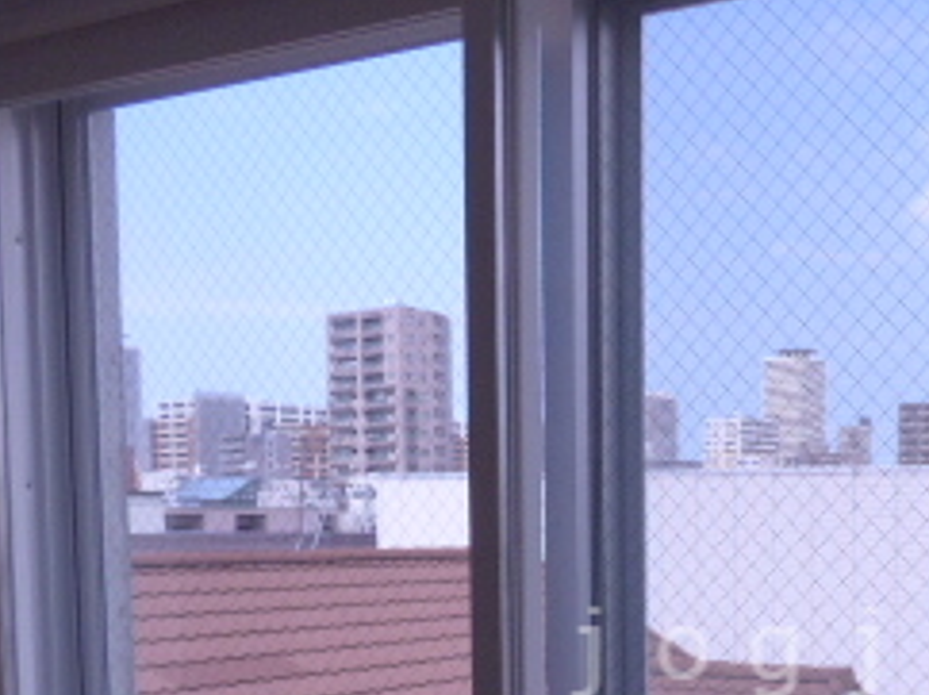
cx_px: 833
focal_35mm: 53
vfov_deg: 26.4
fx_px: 1421
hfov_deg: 34.2
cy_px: 653
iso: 100
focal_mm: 3.58
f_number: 2.8
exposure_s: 1/800
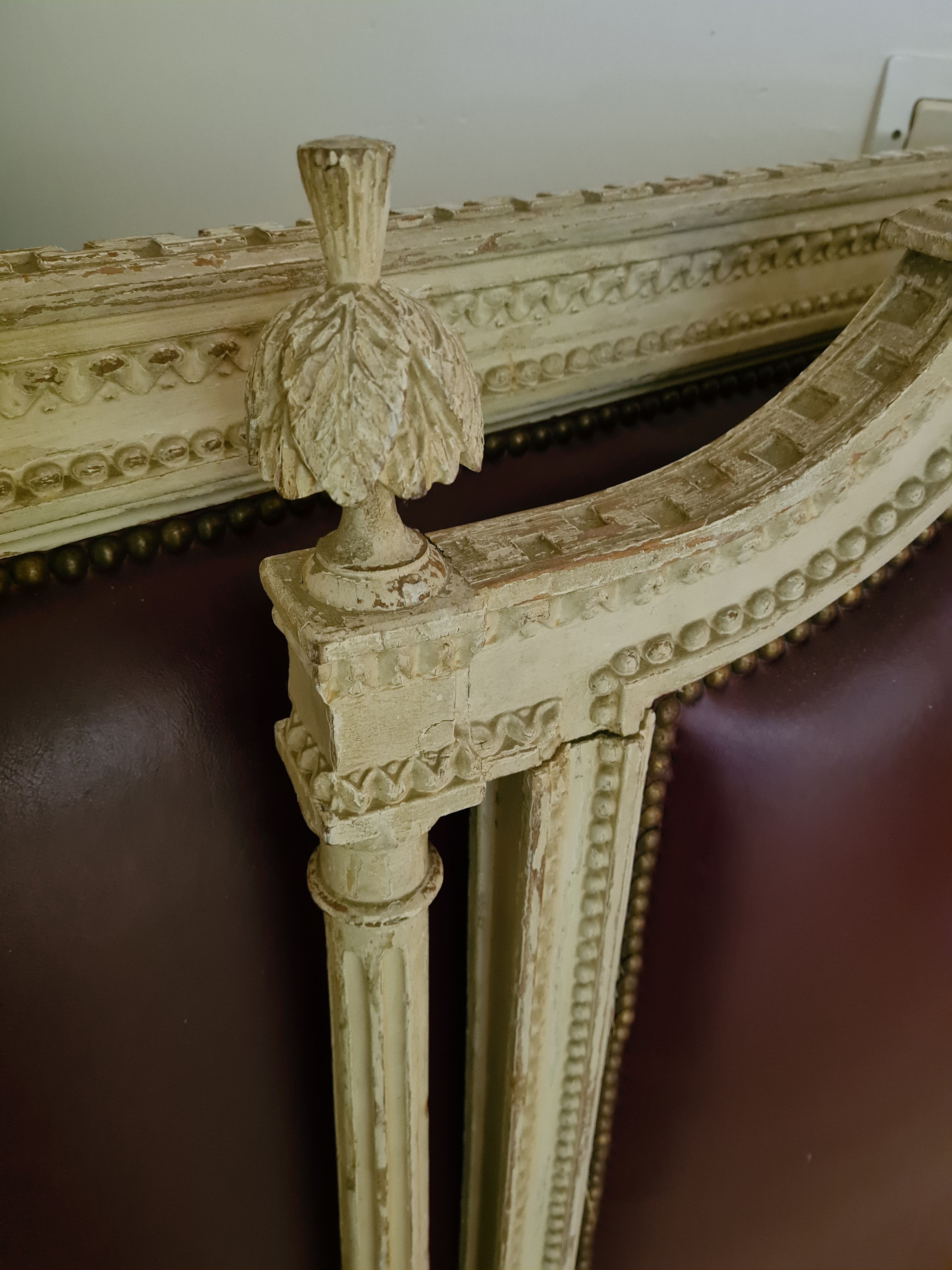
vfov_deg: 67.3
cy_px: 635
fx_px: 953
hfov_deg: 53.1
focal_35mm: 26
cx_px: 476
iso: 800
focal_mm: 5.4
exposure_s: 1/25
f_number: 1.8
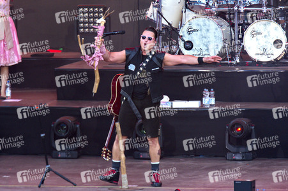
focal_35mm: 450
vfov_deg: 3.1
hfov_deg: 4.6
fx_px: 3597
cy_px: 96
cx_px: 144
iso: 1600
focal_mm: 450
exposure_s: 1/250
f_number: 5.6
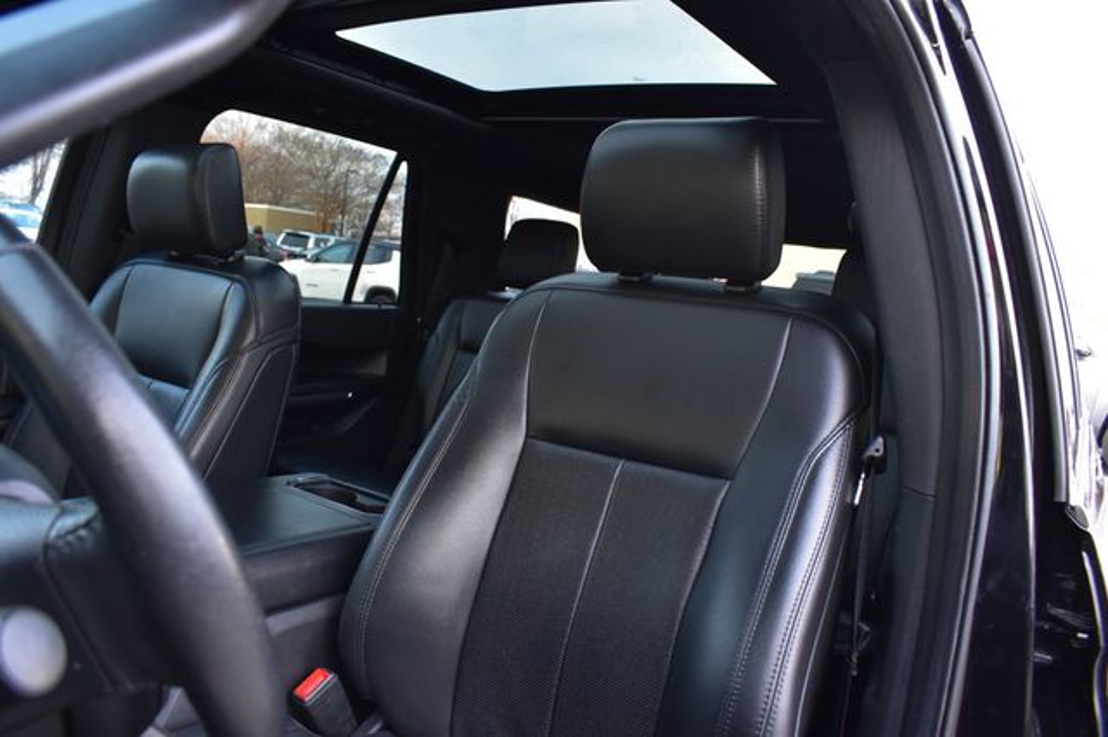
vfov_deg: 47.9
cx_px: 554
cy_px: 368
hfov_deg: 67.4
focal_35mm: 27
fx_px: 831
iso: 1600
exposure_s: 1/15
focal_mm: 18
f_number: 5.6
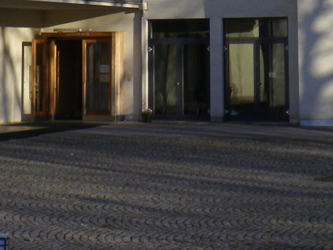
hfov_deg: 14.7
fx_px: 1289
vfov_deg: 10.7
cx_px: 213
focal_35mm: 134
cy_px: -128
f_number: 10
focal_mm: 7.3
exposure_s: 1/60
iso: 80
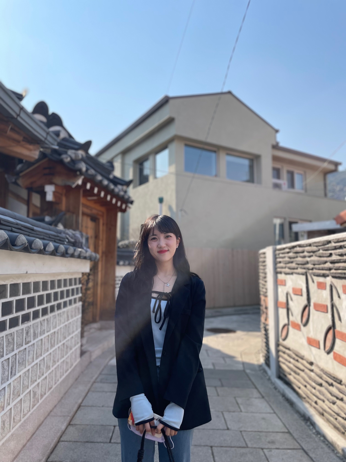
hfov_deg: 53.1
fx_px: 347
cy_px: 231
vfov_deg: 67.3
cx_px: 173
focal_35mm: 26
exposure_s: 1/4464
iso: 50
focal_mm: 4.2
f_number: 1.6
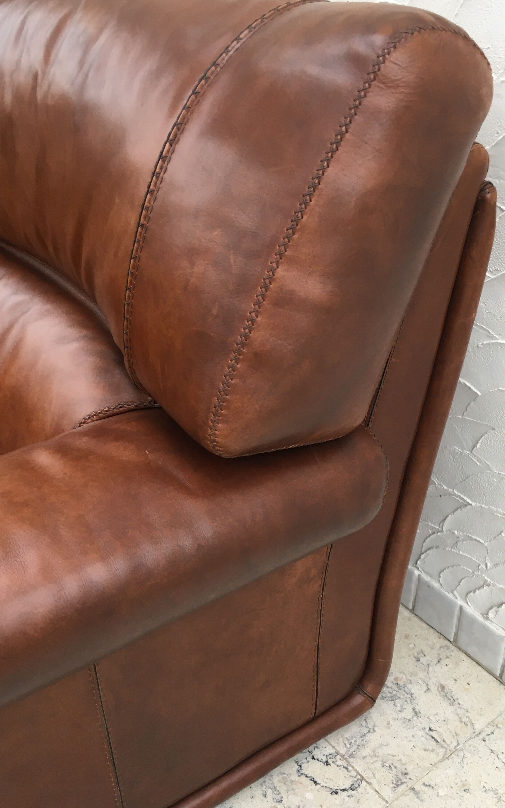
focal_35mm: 36
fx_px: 793
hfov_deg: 35.3
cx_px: 250
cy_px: 430
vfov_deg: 54.0
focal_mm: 4.15
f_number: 2.2
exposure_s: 1/33
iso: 40
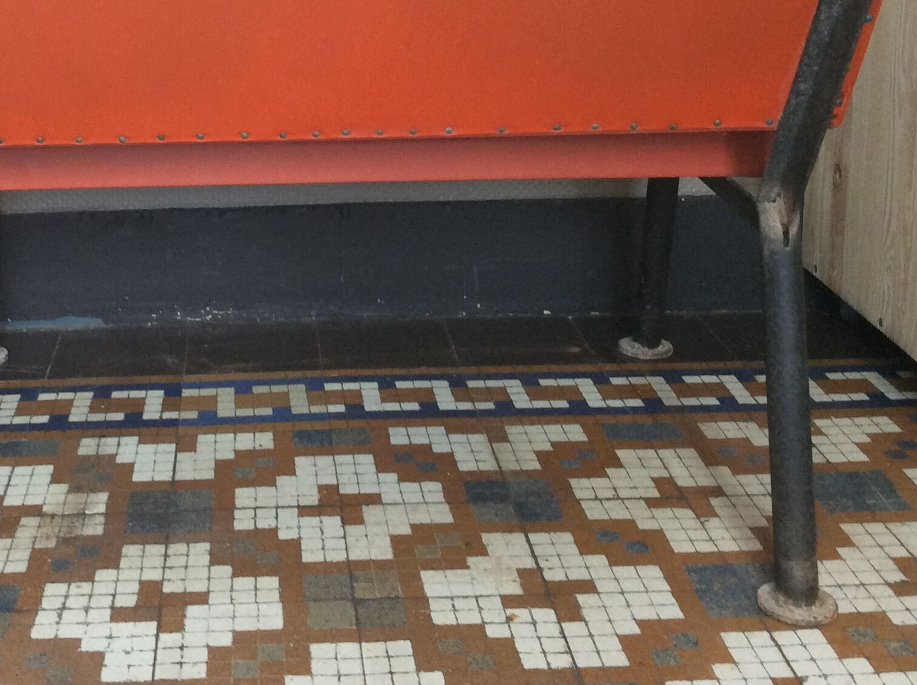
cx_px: 257
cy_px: 119
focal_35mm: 55
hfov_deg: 34.4
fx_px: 1455
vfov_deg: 25.9
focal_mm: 3.3
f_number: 2.4
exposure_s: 1/25
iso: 100
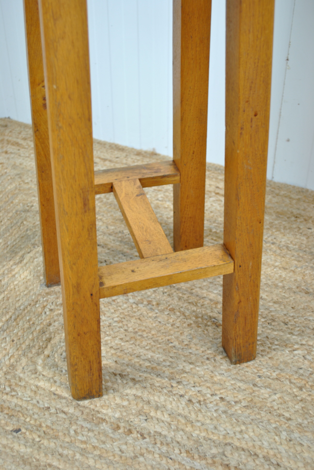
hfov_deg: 28.2
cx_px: 157
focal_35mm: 48
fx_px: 626
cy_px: 235
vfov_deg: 41.1
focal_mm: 32
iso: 200
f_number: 4.8
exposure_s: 1/8
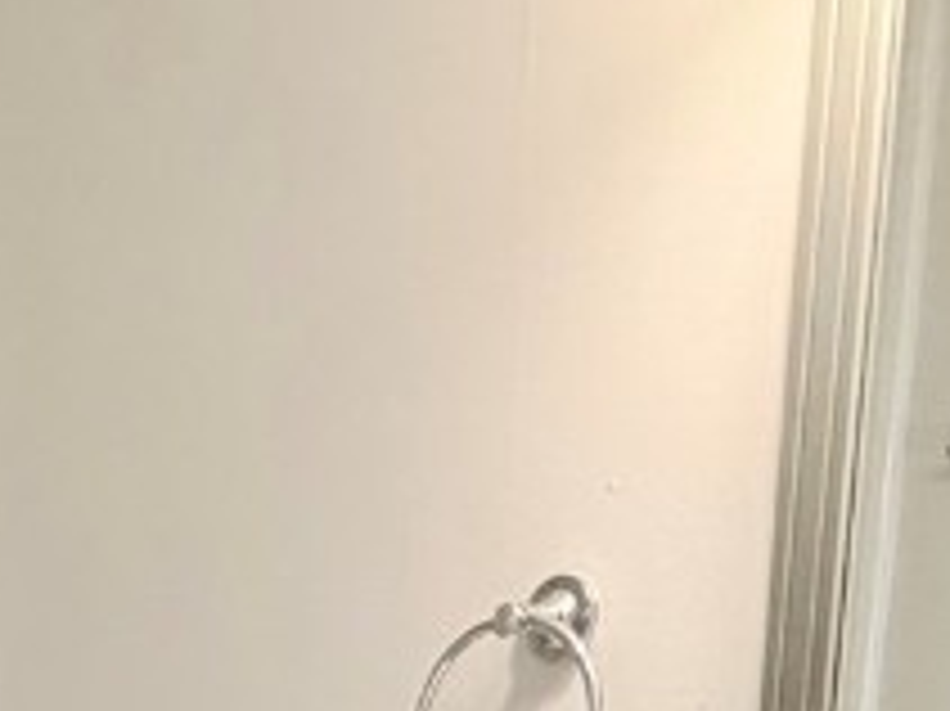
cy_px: 1404
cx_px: -180
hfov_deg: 25.7
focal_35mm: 68
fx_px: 1865
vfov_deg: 16.6
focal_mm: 2.22
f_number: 2.2
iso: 250
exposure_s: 1/120
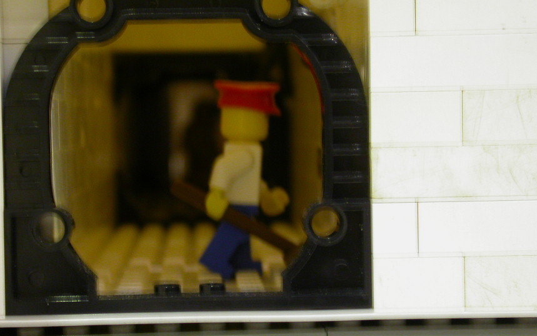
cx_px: 235
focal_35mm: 120
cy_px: 191
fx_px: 1756
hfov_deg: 17.4
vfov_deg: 10.9
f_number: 3.8
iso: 100
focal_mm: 19.8
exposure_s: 1/2.3
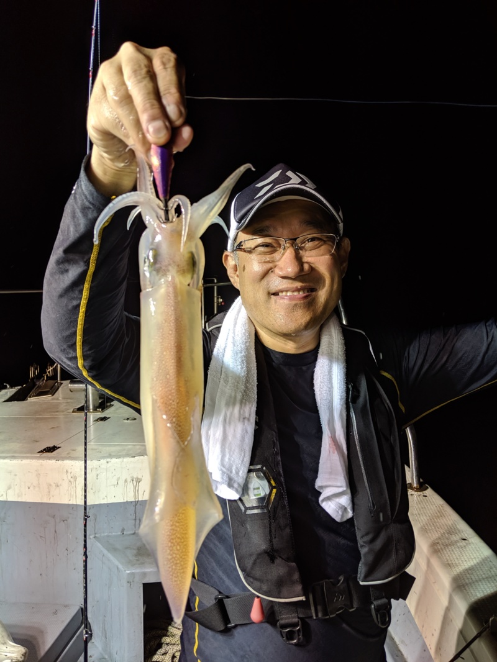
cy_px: 331
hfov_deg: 51.4
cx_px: 248
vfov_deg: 65.3
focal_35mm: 27
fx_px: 517
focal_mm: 4.44
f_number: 1.8
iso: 54
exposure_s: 1/356
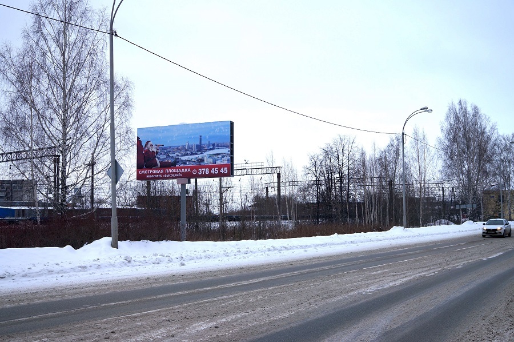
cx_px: 257
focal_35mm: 45
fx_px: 642
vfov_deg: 29.8
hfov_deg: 43.6
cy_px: 171
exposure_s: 1/60
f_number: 4
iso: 100
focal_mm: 30
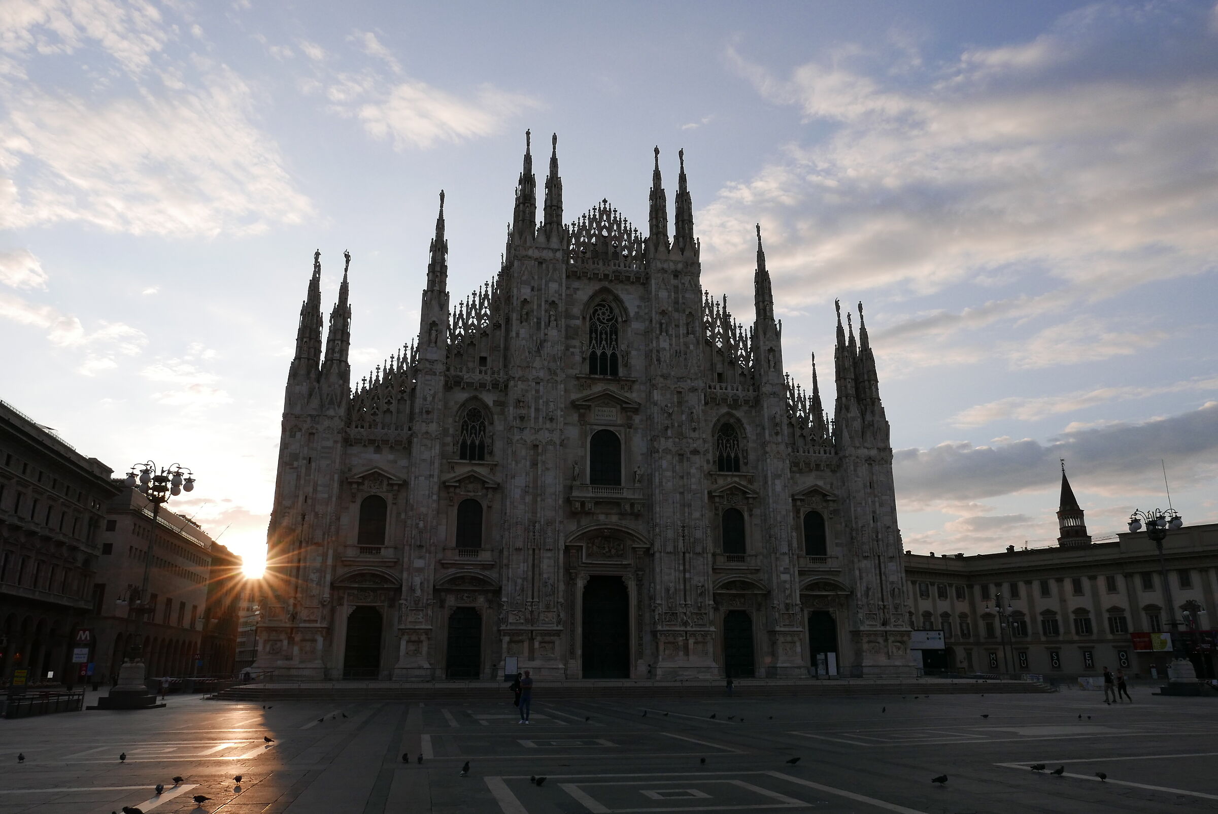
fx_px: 813
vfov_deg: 53.2
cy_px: 407
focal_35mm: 24
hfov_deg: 73.7
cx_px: 609
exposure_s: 1/640
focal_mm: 10.9
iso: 400
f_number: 6.3
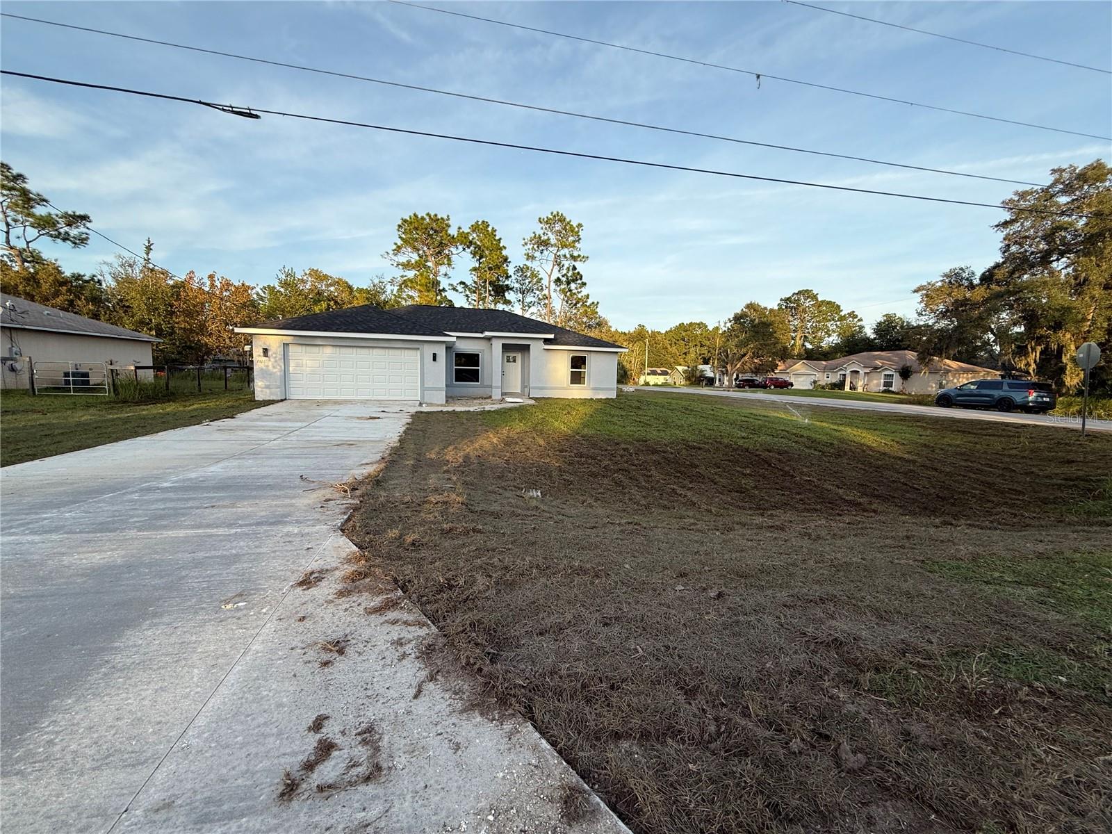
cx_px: 556
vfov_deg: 85.7
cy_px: 417
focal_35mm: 14
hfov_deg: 102.1
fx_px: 450
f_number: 2.2
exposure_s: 1/400
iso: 50
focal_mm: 2.22
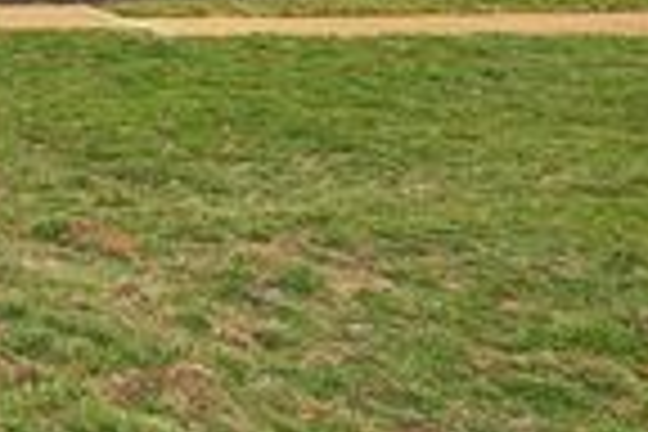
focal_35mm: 52
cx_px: -374
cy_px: -182
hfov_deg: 25.7
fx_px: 936
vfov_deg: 22.3
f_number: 8
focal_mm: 15
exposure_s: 1/100
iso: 400
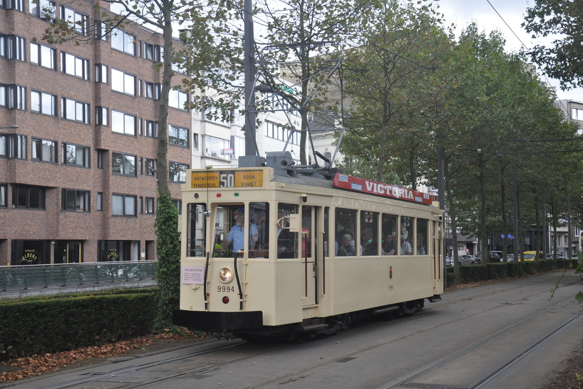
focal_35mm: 54
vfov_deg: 25.3
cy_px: 197
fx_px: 866
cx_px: 297
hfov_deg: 37.2
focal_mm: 35
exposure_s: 1/500
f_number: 4.5
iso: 1000
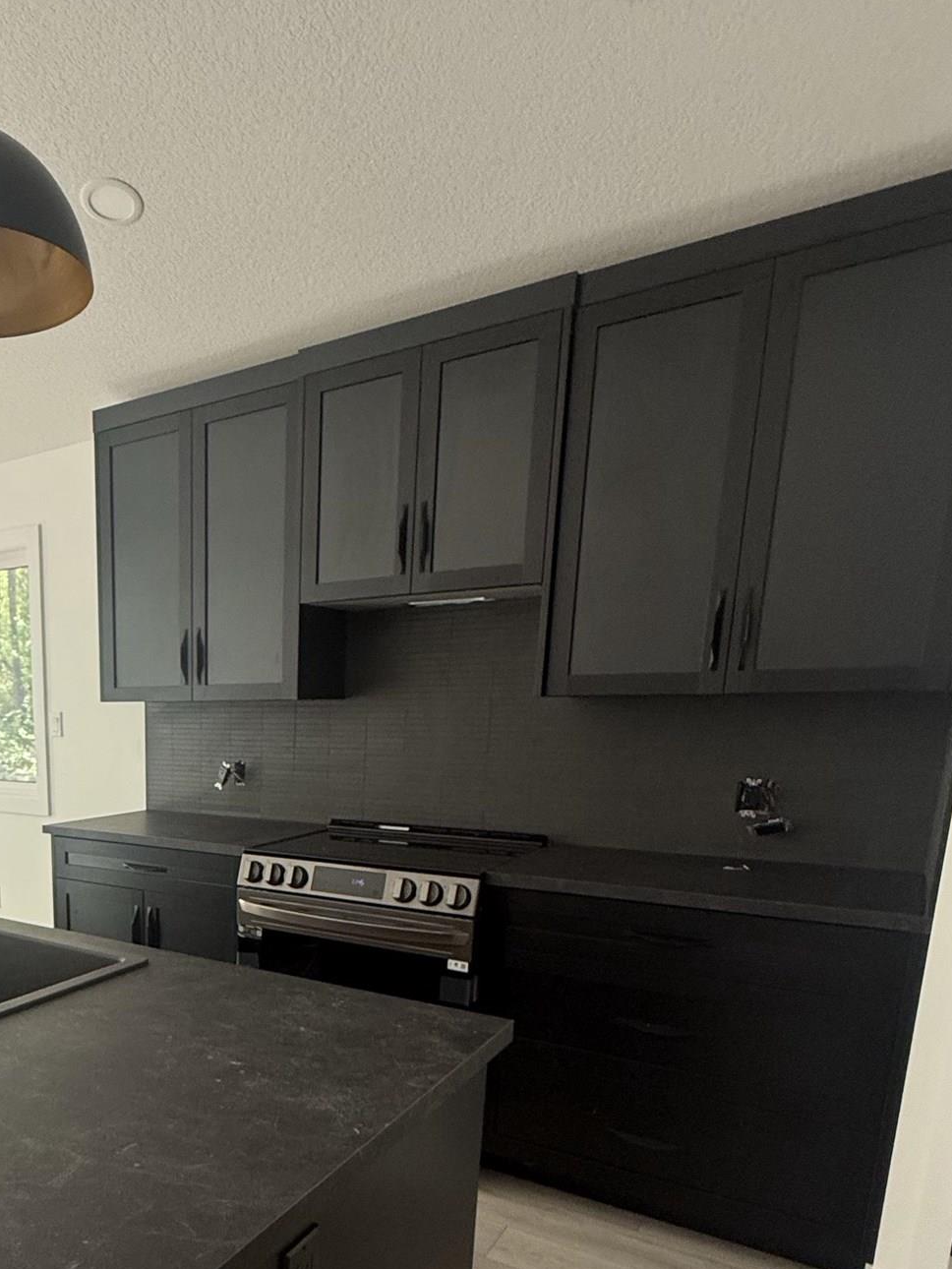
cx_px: 149
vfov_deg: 66.3
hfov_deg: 50.4
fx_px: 916
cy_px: 905
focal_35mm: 25
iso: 250
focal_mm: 2.22
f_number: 2.2
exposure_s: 1/99
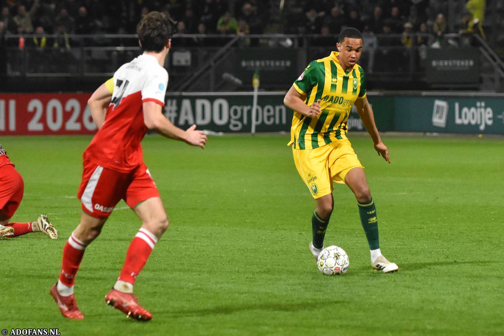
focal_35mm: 195
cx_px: 252
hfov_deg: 10.5
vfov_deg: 7.0
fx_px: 2730
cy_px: 168
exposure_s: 1/640
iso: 4000
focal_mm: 130
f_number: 2.8
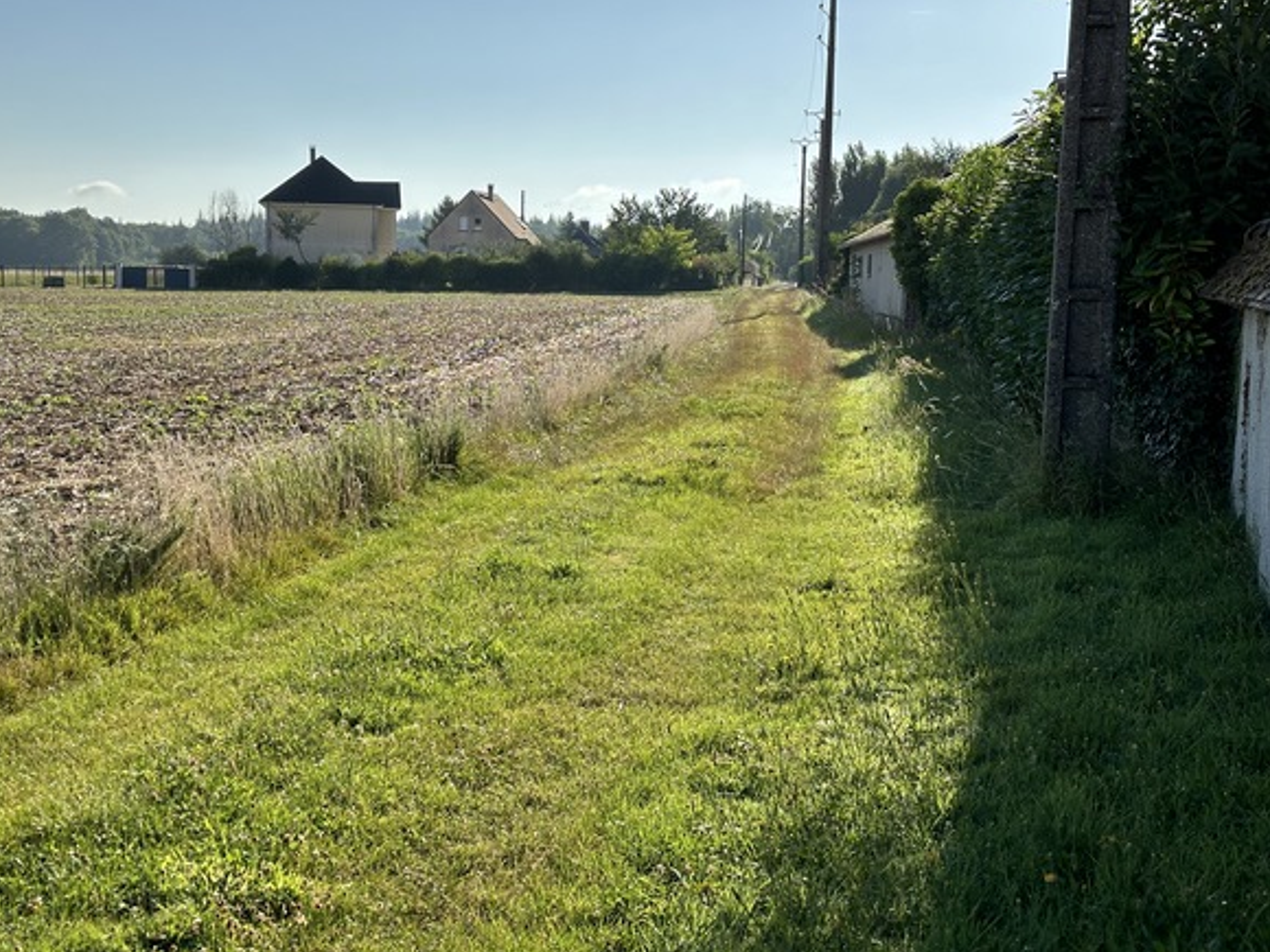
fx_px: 1944
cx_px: 574
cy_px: 466
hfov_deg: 36.1
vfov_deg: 27.5
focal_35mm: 53
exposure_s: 1/4016
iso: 64
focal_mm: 6.86
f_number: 1.78
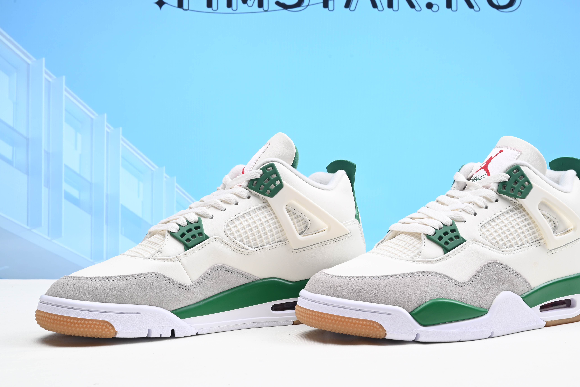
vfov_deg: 28.1
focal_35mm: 48
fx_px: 774
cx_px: 305
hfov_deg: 41.1
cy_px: 162
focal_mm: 41
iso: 100
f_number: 16
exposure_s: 1/2
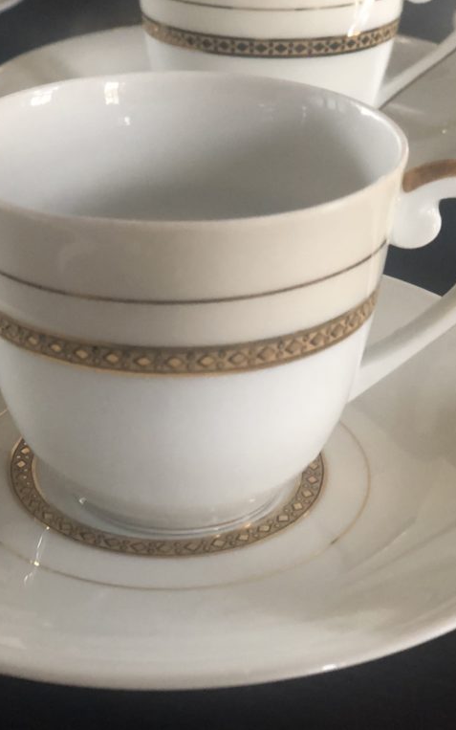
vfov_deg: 27.8
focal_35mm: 74
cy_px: 365
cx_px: 187
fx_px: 1471
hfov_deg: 17.6
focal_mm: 6
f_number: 2.4
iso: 160
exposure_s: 1/14
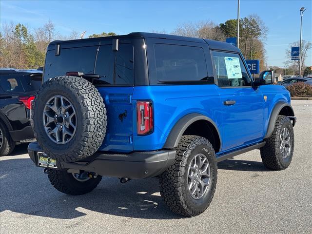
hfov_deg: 39.7
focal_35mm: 48
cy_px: 117
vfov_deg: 30.3
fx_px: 433
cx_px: 156
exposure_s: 1/1681
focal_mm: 6.76
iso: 64
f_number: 1.78
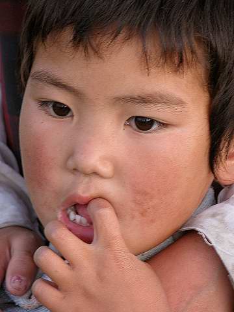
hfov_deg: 5.3
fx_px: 2524
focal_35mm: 280
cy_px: 156
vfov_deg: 7.1
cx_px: 117
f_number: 4.7
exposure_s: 1/30
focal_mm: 71.2
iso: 100
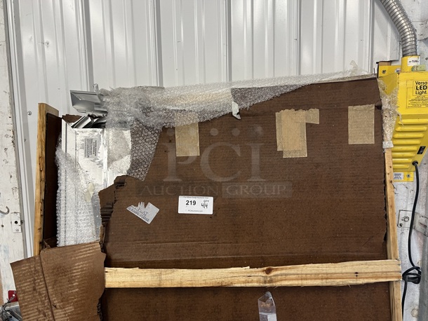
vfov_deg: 53.1
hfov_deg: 67.3
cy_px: 160
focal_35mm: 26
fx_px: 322
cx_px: 214
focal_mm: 5.7
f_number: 1.5
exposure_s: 1/60
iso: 100
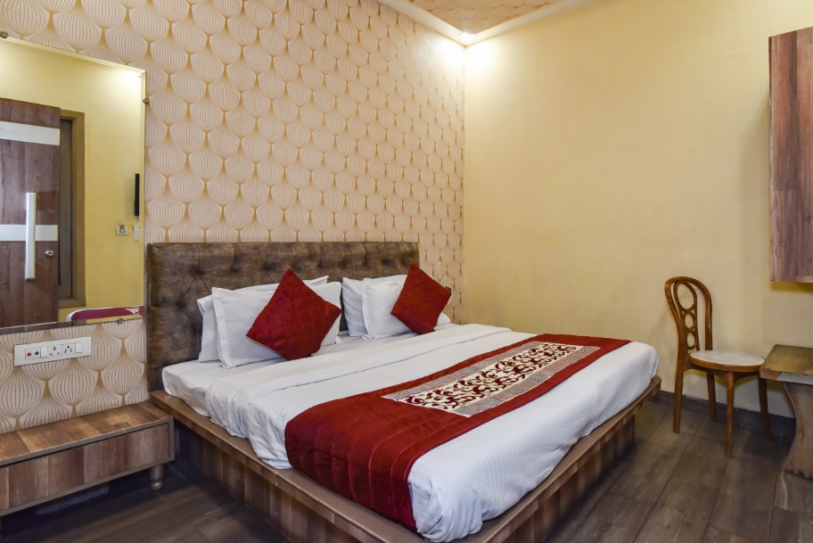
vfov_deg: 64.3
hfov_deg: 86.0
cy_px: 234
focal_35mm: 19
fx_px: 429
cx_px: 482
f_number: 8
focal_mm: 16
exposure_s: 1/50
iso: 1000
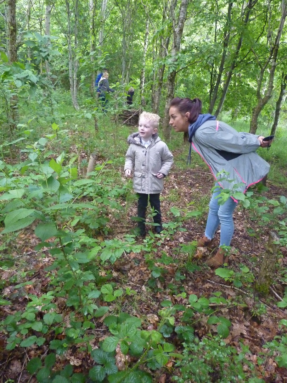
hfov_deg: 54.9
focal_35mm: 25
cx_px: 144
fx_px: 276
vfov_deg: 69.4
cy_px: 192
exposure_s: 1/40
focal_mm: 4.1
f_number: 3.3
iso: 800
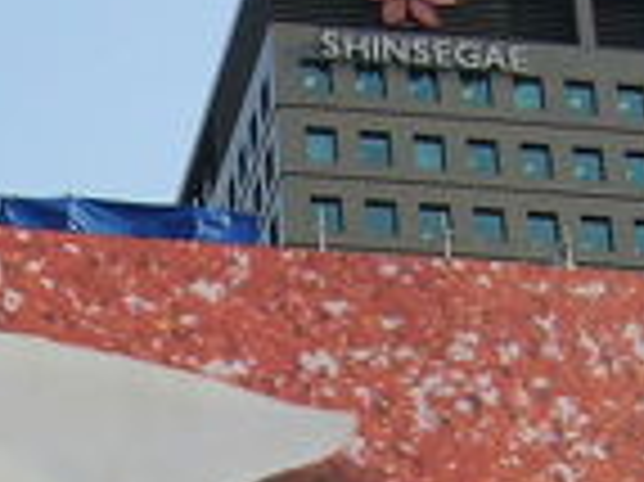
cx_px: 9
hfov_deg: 12.6
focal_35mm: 155
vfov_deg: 9.2
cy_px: 809
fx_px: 2881
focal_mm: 4.6
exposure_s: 1/200
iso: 80
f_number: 5.6
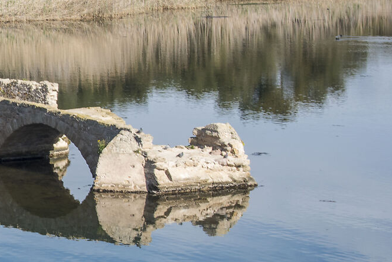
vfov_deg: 8.6
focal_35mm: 159
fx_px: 1732
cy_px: 157
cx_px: -210
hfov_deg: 12.3
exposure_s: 1/125
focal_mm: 44
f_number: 11
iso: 100
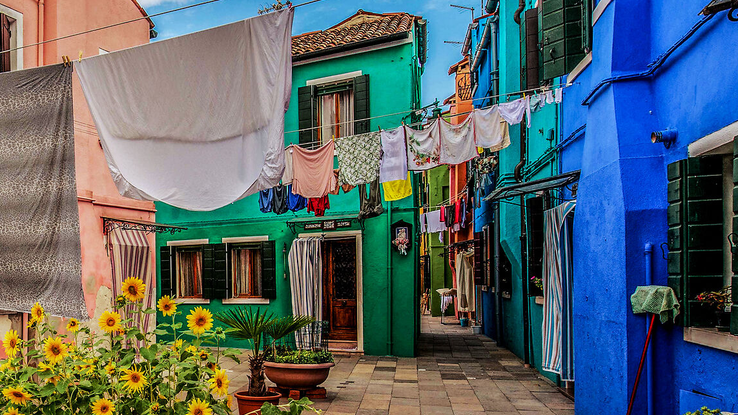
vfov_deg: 35.1
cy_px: 294
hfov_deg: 51.7
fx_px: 646
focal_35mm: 33
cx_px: 61
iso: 250
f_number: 8
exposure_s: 1/250
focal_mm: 15
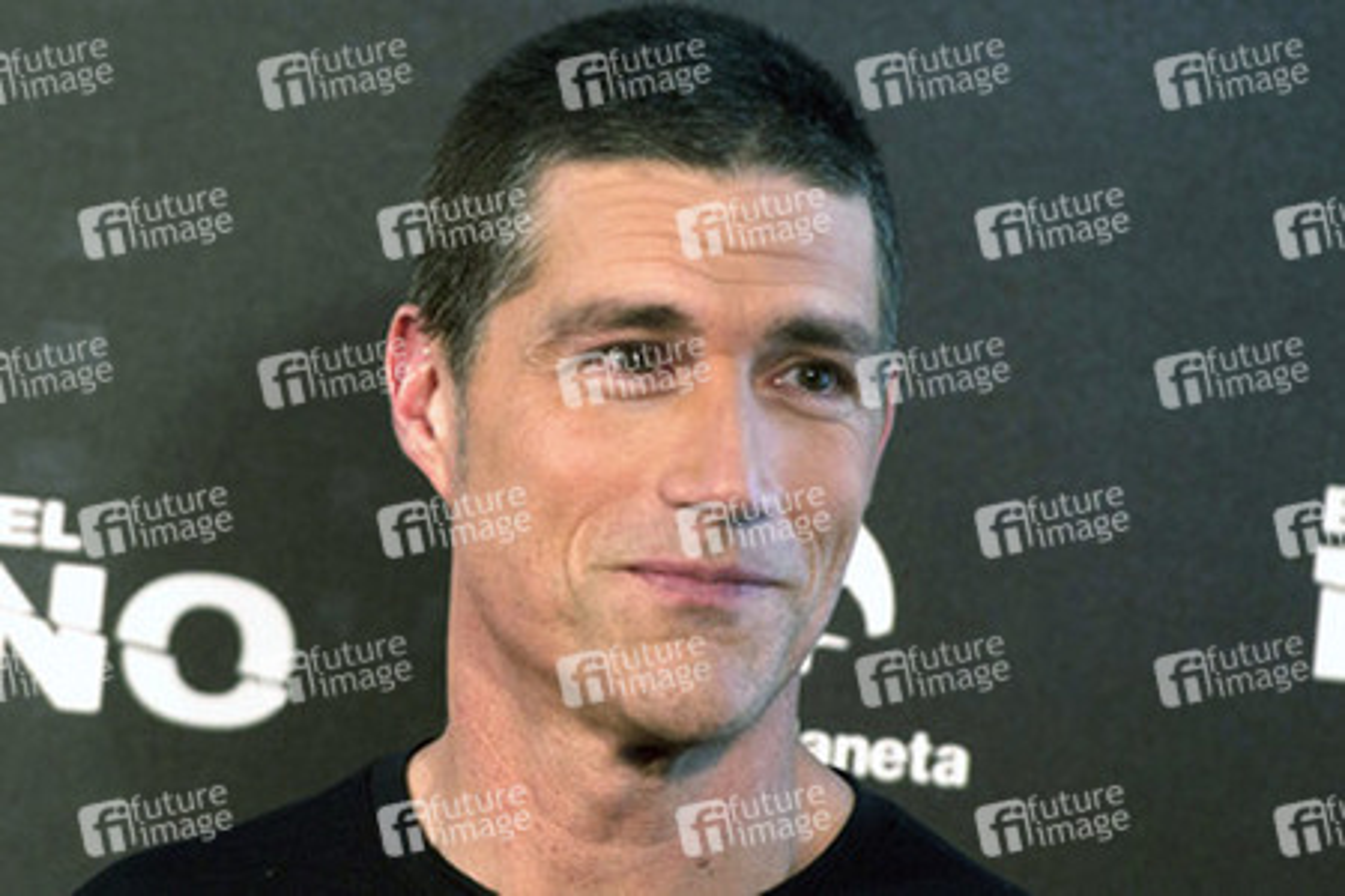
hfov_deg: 6.9
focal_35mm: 300
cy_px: 448
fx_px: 11207
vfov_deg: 4.6
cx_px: 672
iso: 800
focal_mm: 200
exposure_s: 1/200
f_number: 3.5
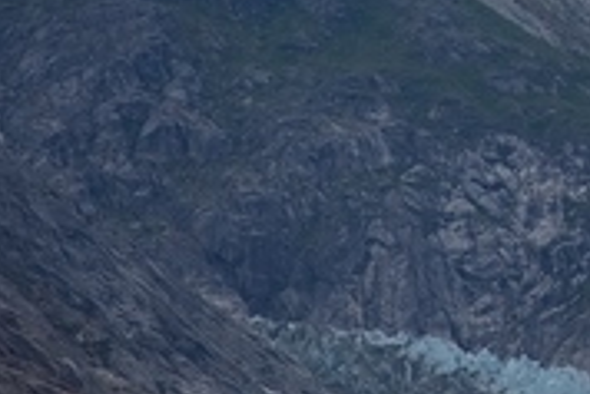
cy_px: -70
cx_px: 1770
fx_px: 10136
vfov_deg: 2.2
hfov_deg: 3.3
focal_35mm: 618
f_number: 8
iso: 100
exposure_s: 1/250
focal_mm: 86
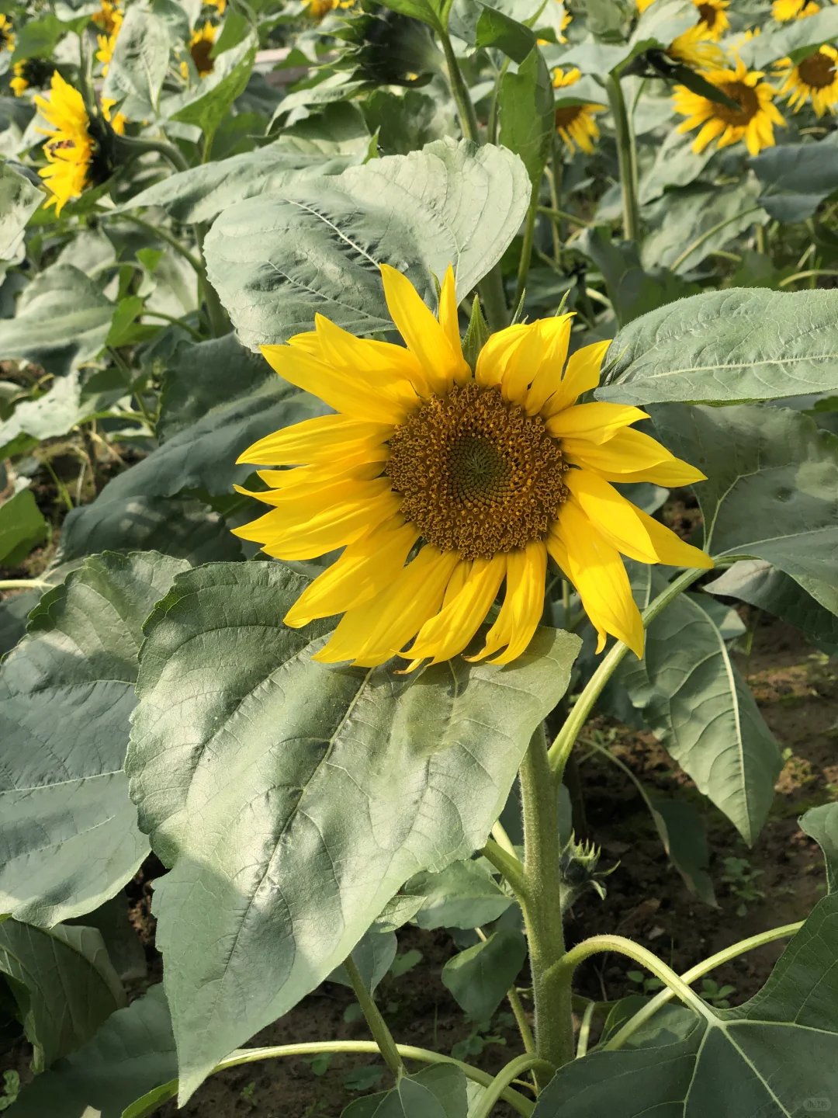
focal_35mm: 52
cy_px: 559
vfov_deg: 36.8
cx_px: 419
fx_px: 1678
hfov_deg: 28.0
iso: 16
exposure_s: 1/727
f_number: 2.4
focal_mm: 6
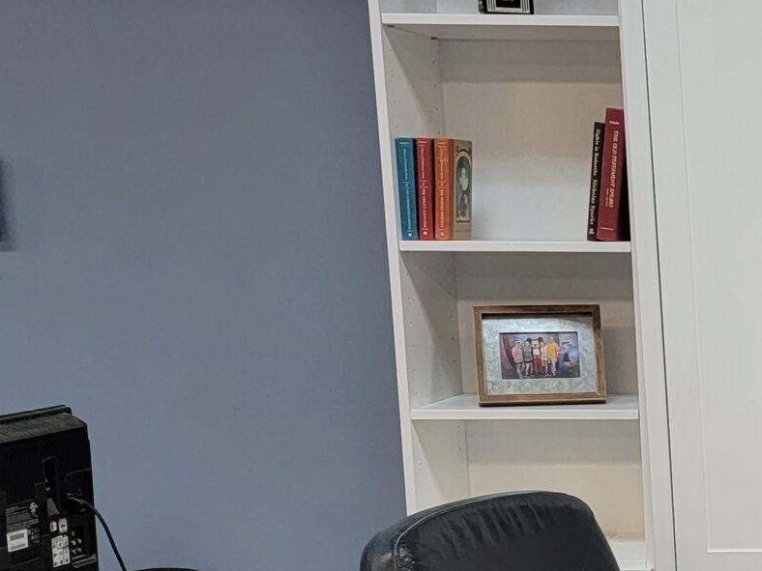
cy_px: 516
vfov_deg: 18.6
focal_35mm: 78
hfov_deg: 21.6
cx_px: 1094
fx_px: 1717
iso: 160
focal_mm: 6.7
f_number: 1.8
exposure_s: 1/60
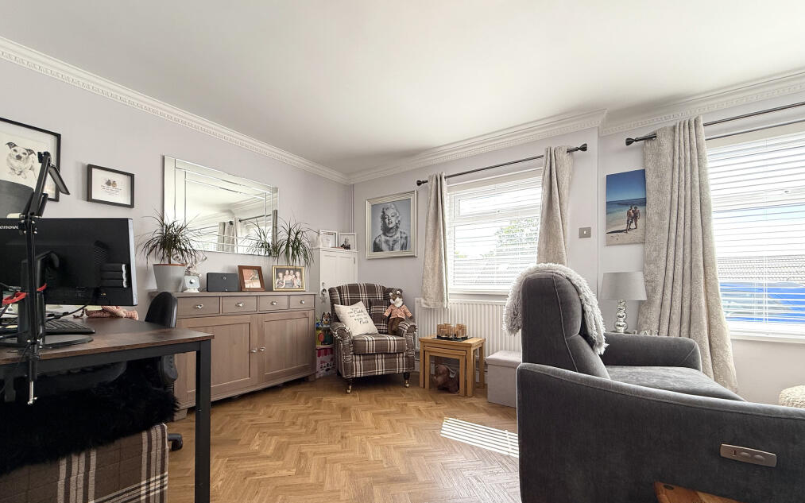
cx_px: 400
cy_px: 286
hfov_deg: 101.5
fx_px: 329
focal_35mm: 15
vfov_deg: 74.4
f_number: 2.2
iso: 64
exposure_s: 1/118
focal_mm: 2.22
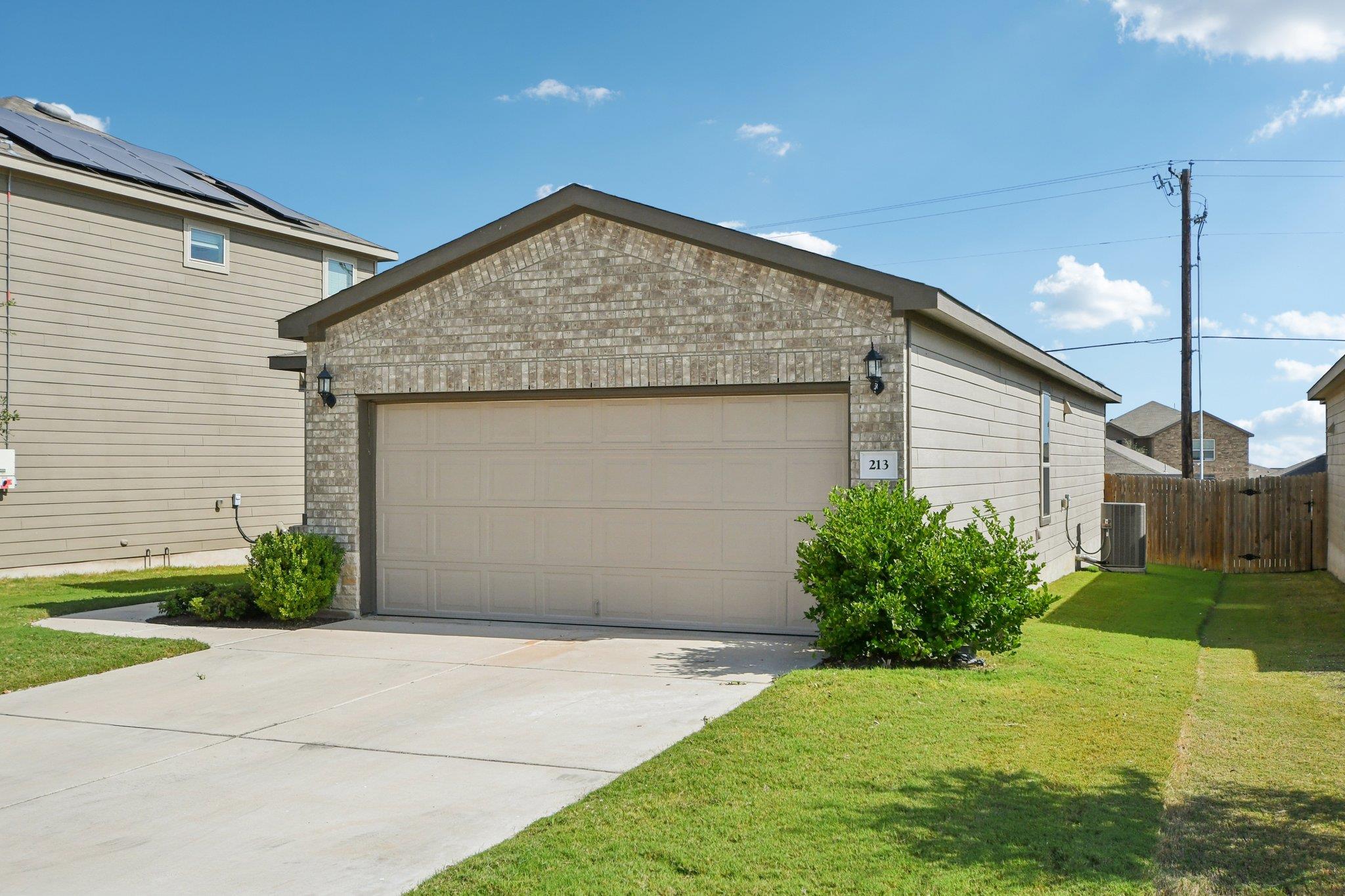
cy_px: 448
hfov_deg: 53.1
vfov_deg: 36.9
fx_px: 1345
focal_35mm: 36
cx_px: 672
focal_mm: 24
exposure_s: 1/2000
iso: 400
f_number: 8
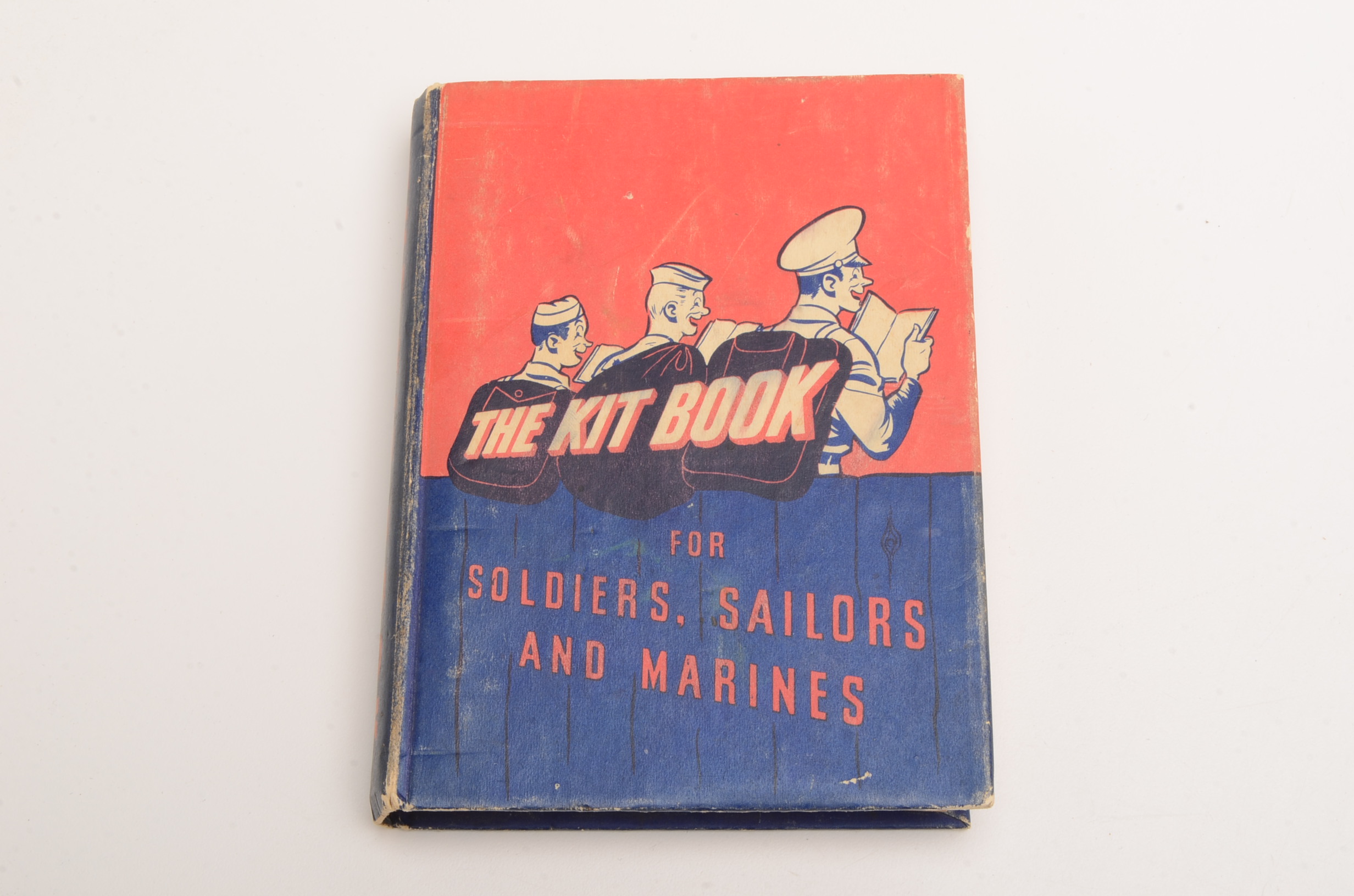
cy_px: 448
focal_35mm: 60
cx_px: 677
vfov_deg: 22.5
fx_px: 2252
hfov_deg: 33.5
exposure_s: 1/160
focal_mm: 40
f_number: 25
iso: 100
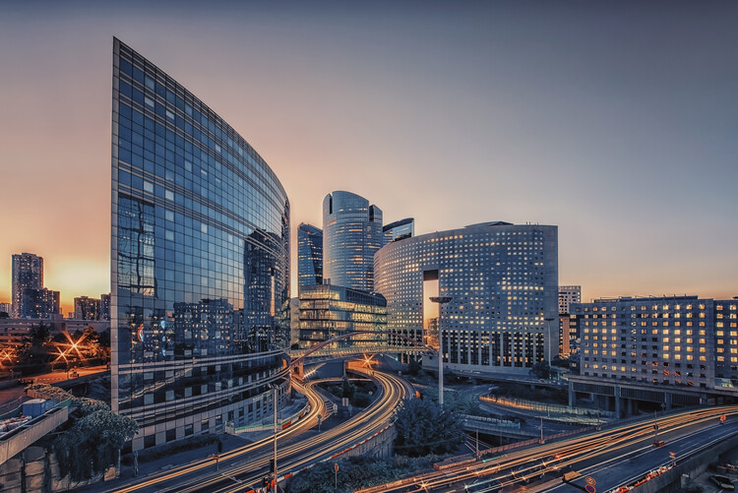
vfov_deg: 81.3
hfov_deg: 104.2
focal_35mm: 14
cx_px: 369
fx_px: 287
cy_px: 246
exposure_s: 30
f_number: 20
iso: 31
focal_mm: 14
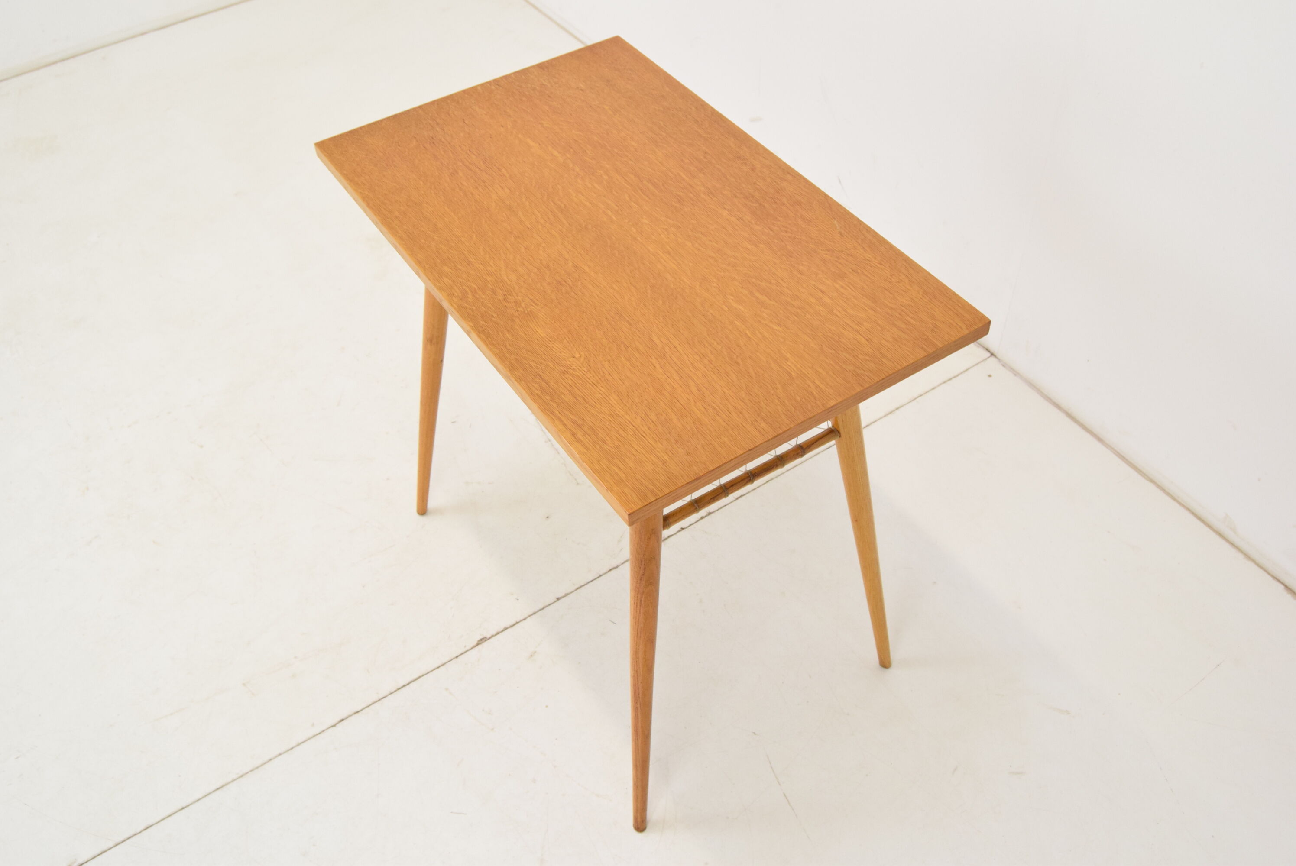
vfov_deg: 40.0
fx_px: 1189
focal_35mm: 33
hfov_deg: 57.2
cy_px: 433
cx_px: 648
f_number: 7.1
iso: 1600
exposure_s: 1/200
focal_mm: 22
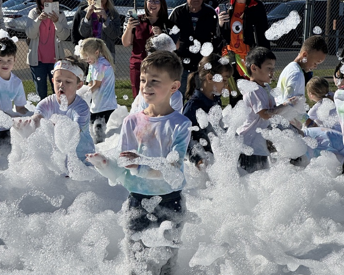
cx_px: 166
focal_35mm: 107
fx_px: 1089
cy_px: 174
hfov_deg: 17.9
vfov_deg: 14.4
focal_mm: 9
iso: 32
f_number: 2.8
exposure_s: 1/1468
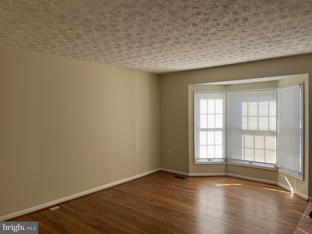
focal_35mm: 26
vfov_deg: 53.1
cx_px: 156
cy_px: 117
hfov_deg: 67.3
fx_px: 234
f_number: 1.6
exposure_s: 1/168
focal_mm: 5.1
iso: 40
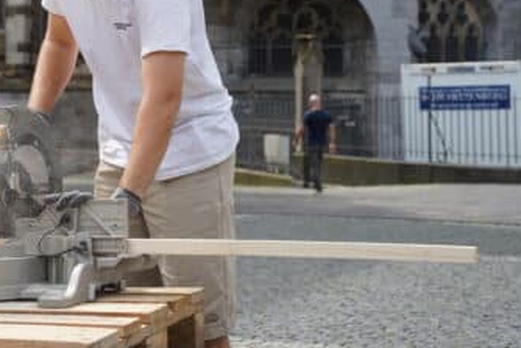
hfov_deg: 23.5
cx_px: 154
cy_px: 51
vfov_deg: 15.8
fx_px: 1245
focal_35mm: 86
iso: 100
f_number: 4.5
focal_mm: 50
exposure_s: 1/250
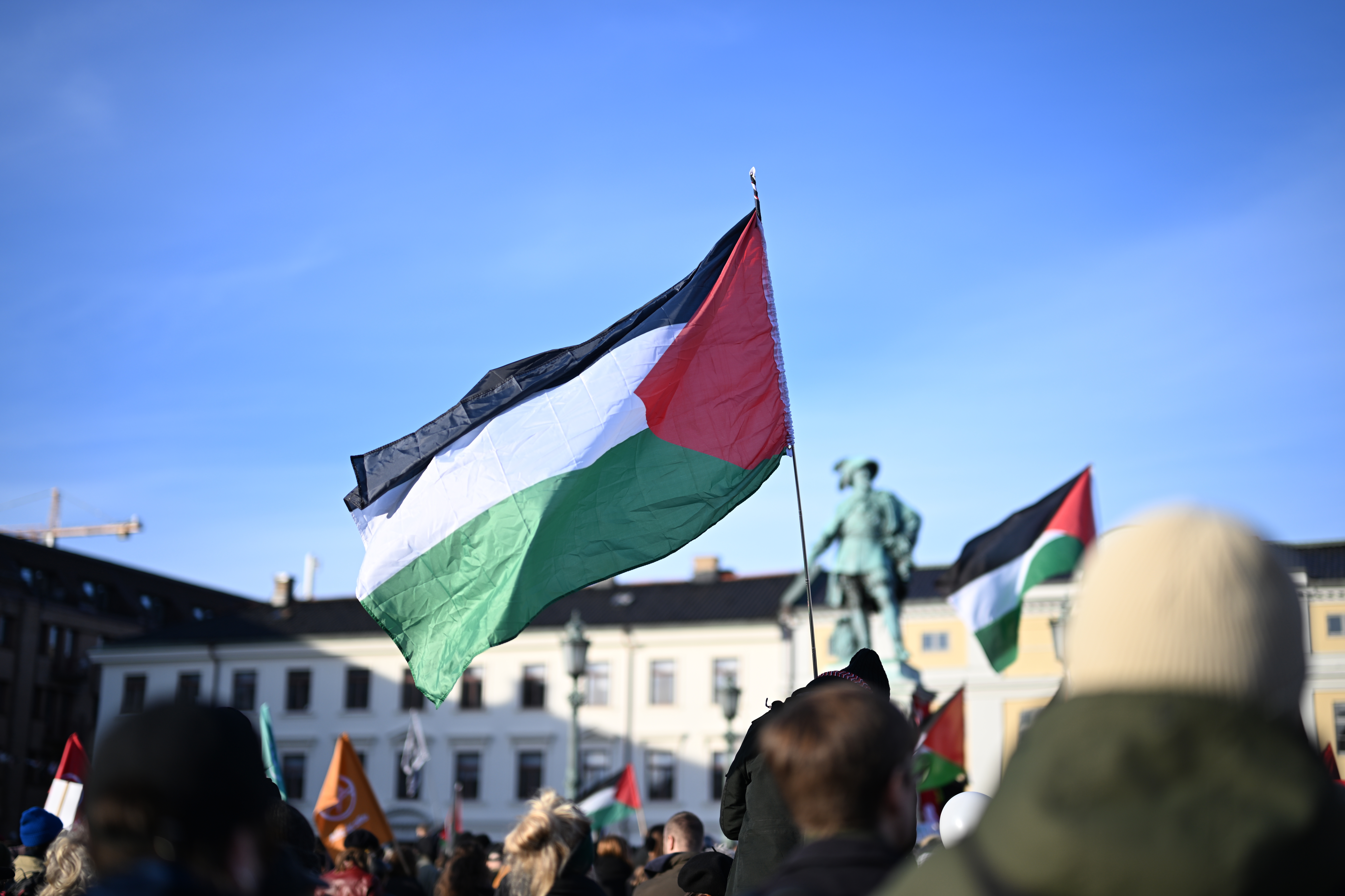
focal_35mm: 50
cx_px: 672
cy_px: 448
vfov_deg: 27.0
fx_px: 1868
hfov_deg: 39.6
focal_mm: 50
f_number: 1.2
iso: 64
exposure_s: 1/3200
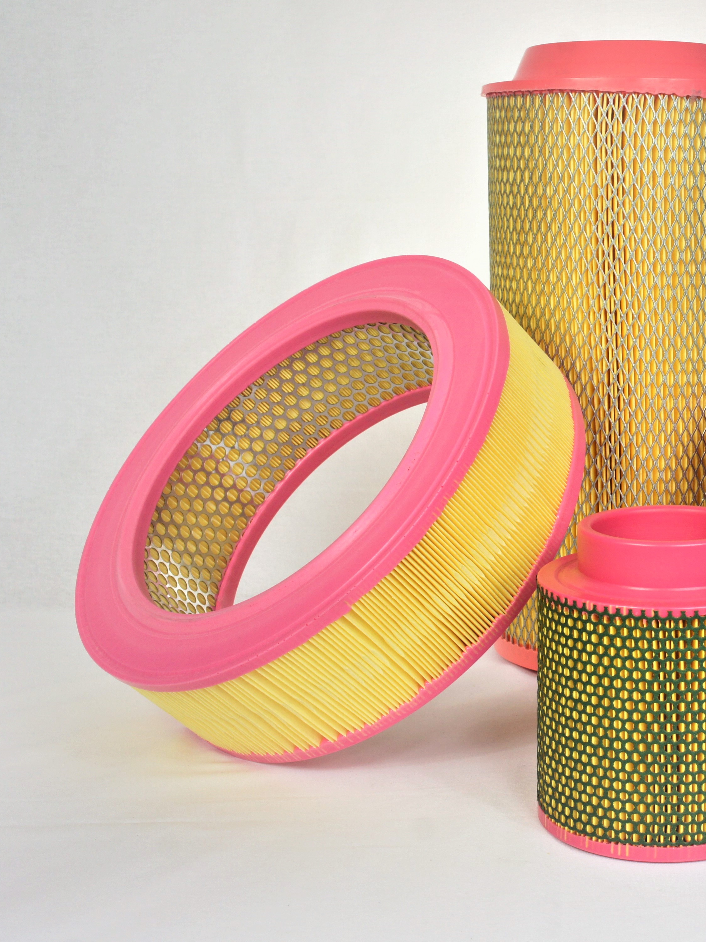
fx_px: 1550
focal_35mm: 57
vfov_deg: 33.8
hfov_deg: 24.8
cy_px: 470
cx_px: 652
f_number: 9
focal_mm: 26
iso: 200
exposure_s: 1/15
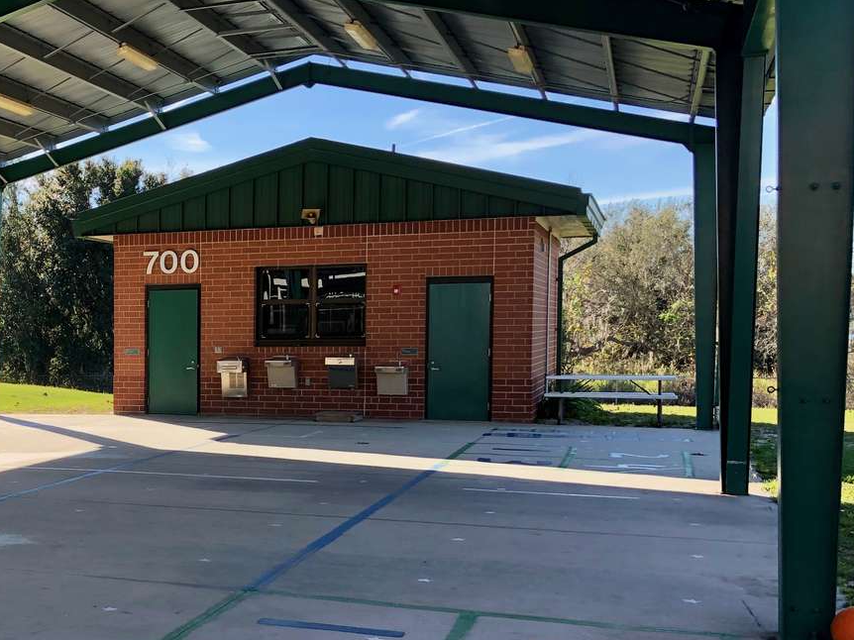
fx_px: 1283
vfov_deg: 27.8
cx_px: 69
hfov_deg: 34.6
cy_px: 450
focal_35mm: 52
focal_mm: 4
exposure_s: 1/521
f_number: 1.8
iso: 20
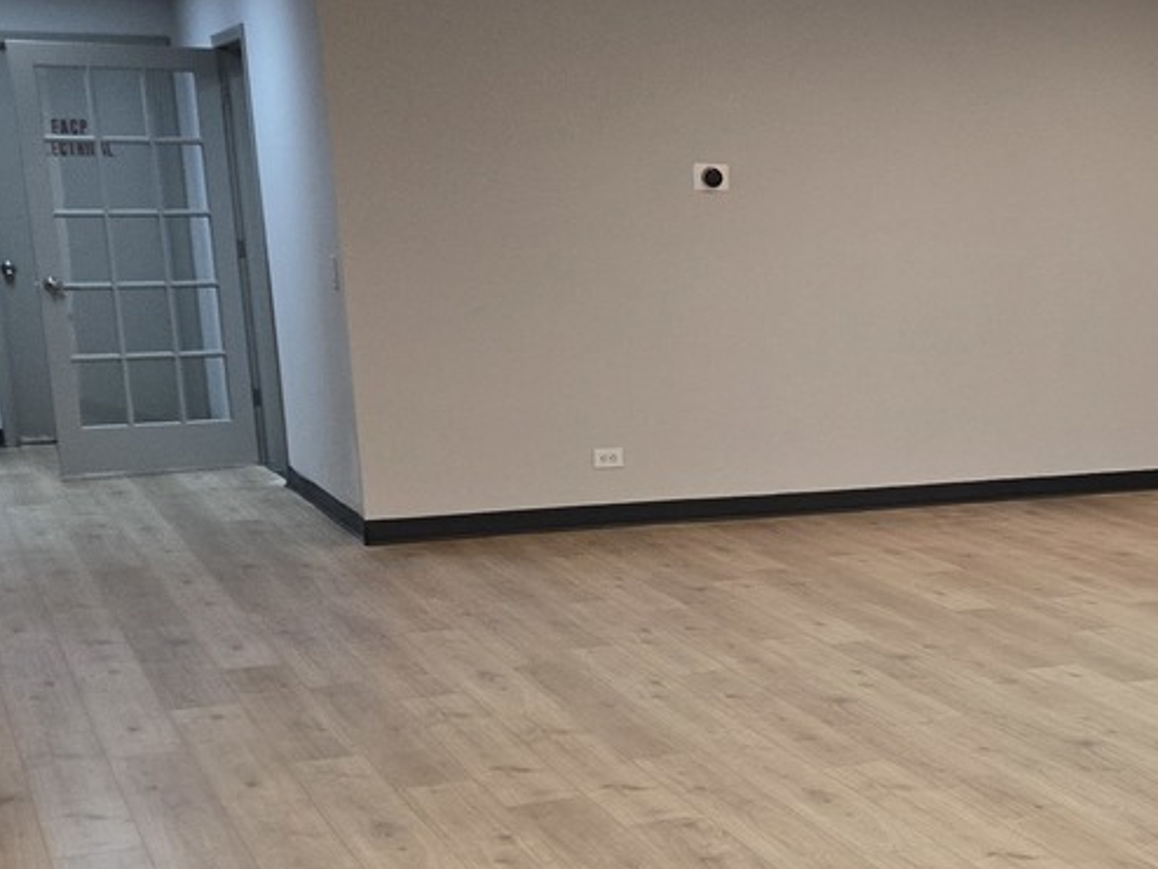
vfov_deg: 21.6
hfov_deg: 27.0
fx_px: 2242
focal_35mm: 67
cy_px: 719
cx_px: 1214
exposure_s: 1/120
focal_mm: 5.4
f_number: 1.8
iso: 200
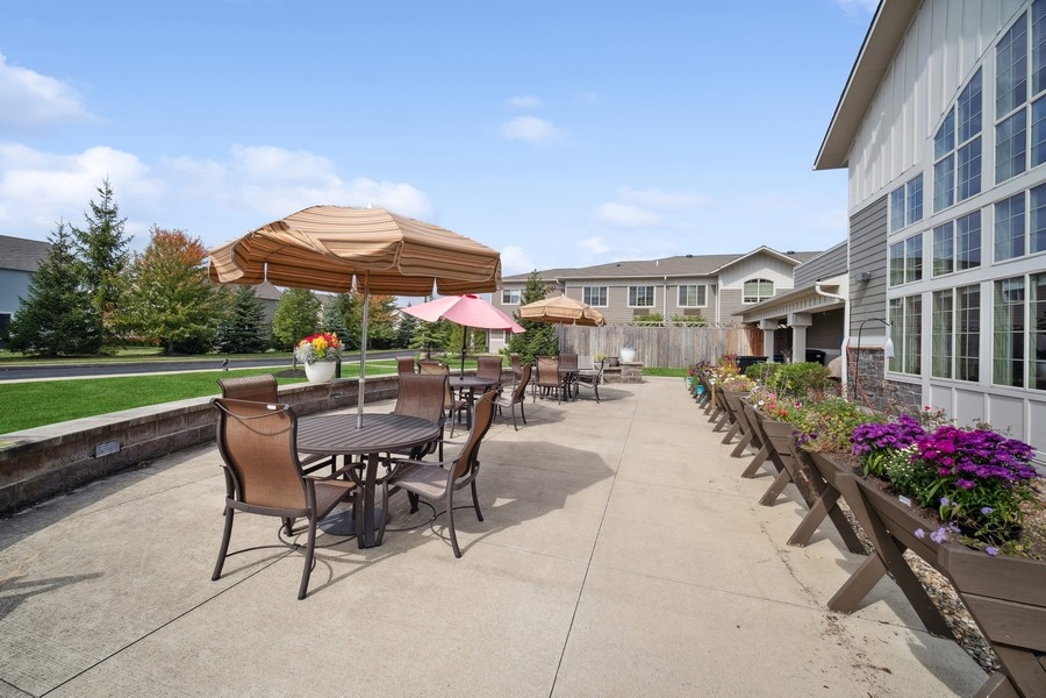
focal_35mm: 14
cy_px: 349
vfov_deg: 81.2
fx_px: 407
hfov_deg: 104.3
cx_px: 523
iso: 200
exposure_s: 1/200
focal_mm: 9
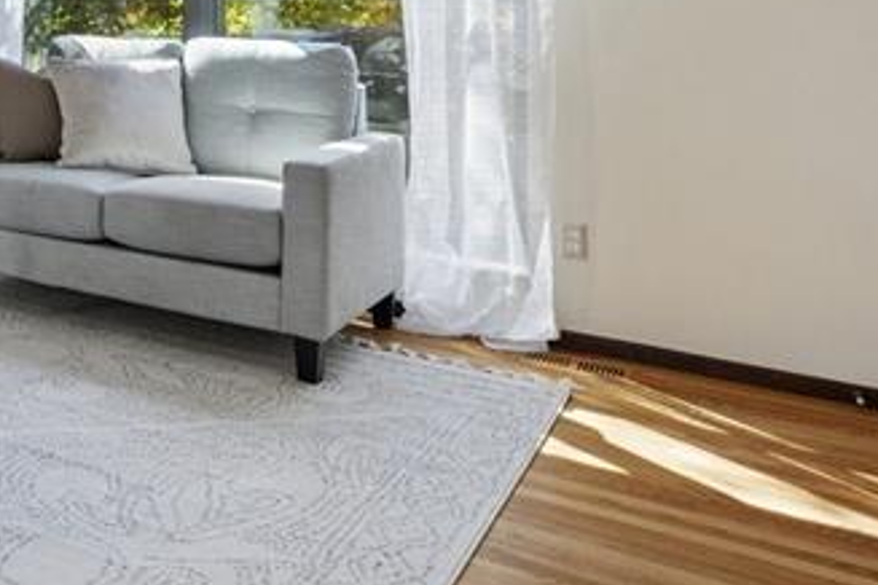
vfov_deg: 26.8
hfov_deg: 32.0
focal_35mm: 47
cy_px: -21
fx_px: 1146
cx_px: -260
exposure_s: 1/15
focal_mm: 15
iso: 800
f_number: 11
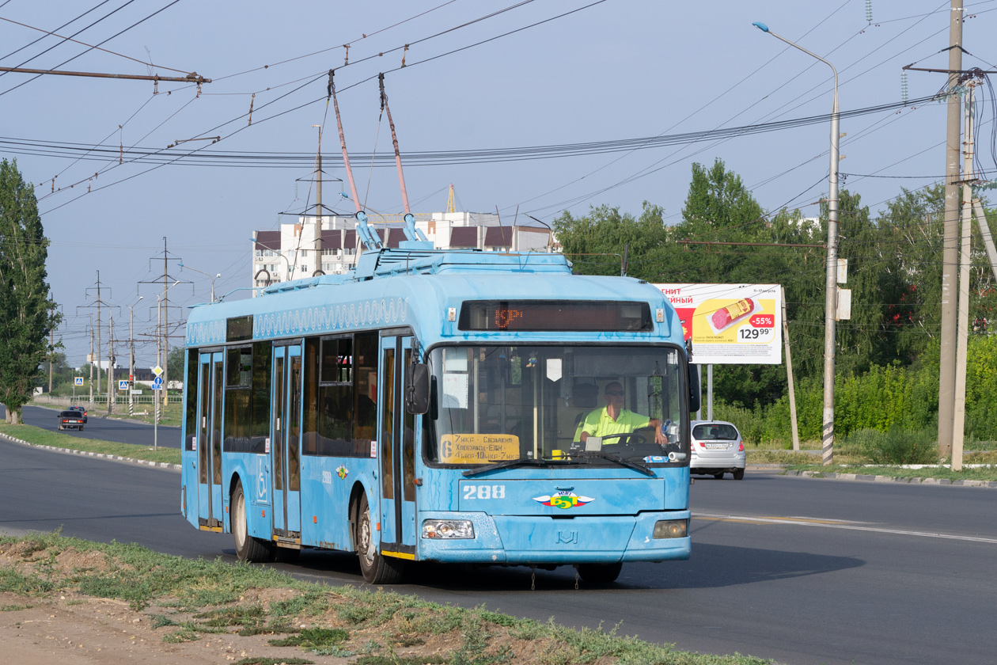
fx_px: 3323
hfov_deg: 17.1
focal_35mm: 120
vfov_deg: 11.4
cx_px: 498
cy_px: 332
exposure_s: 1/500
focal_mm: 80
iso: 400
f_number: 11
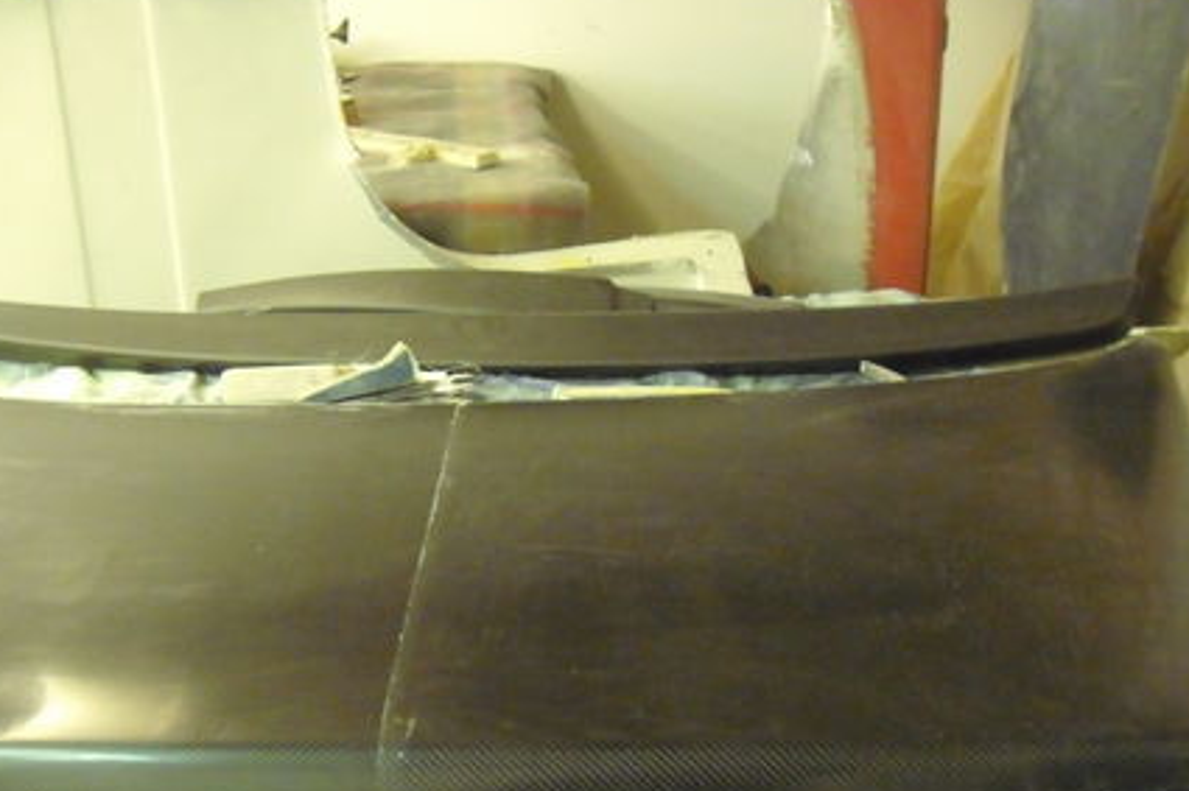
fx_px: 1915
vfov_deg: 23.0
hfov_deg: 34.4
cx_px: 473
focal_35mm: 58
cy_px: 651
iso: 800
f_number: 2.7
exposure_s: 1/20
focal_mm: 6.2
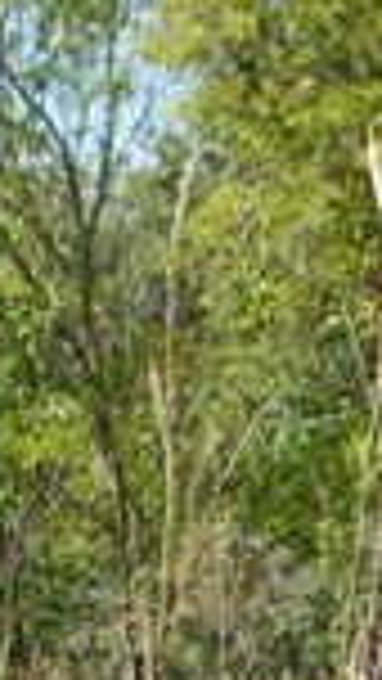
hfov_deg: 6.3
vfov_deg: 10.8
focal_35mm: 190
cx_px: -193
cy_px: 1081
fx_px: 3419
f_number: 3.9
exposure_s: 1/500
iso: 125
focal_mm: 5.9
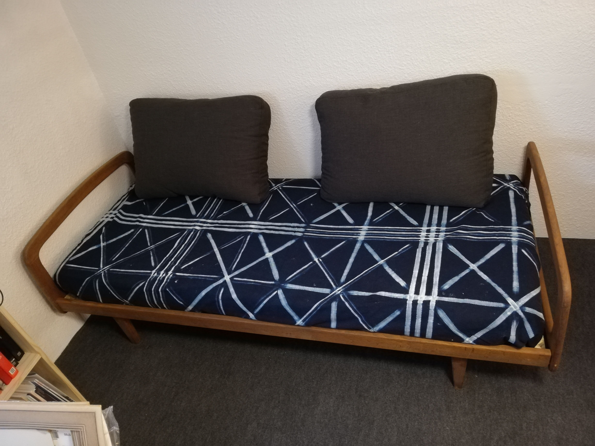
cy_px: 223
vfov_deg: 53.1
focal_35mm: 26
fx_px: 447
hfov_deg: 67.3
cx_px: 298
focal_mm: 3.81
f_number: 2.2
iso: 640
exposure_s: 1/16.7
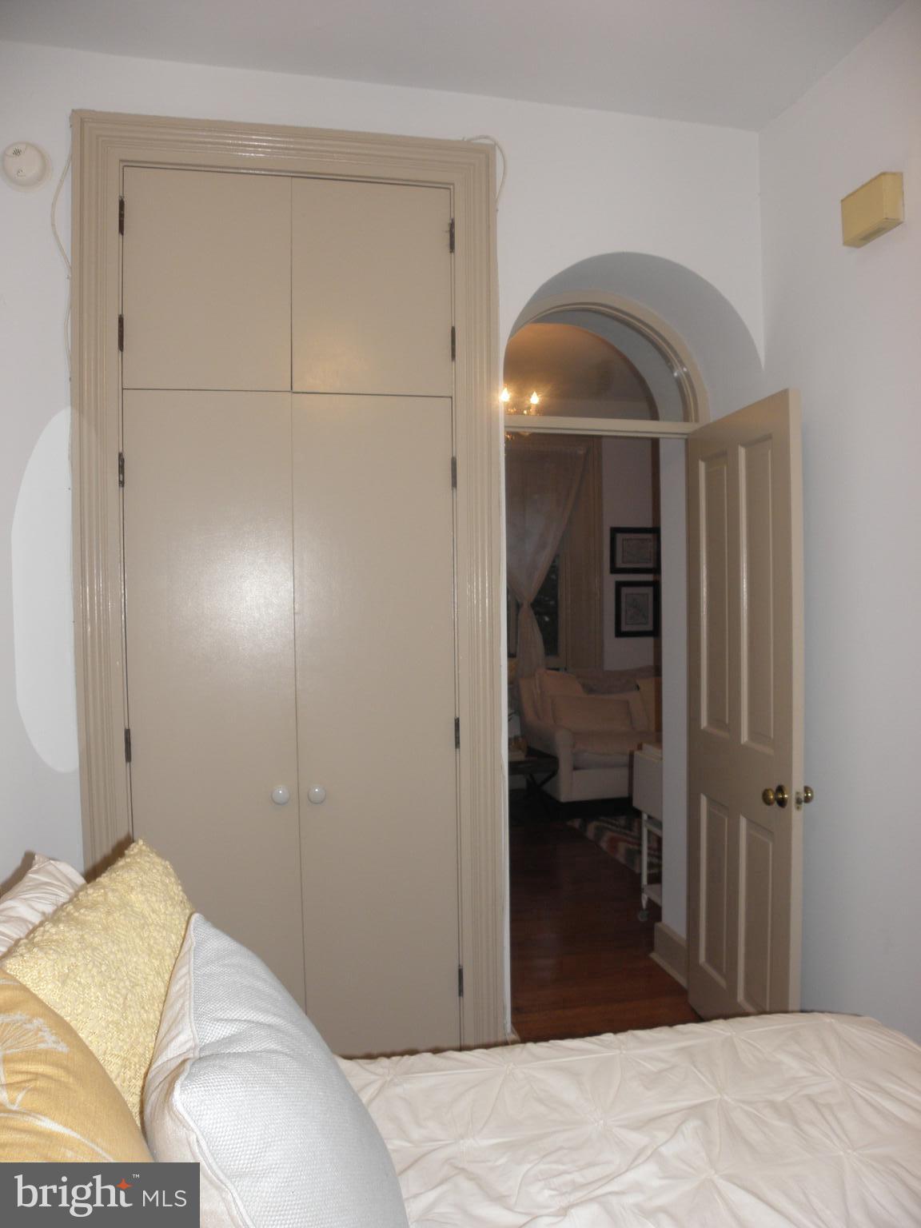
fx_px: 922
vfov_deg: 67.3
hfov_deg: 53.1
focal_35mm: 26
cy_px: 614
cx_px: 460
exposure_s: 1/30
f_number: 2.8
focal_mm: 4.6
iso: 100
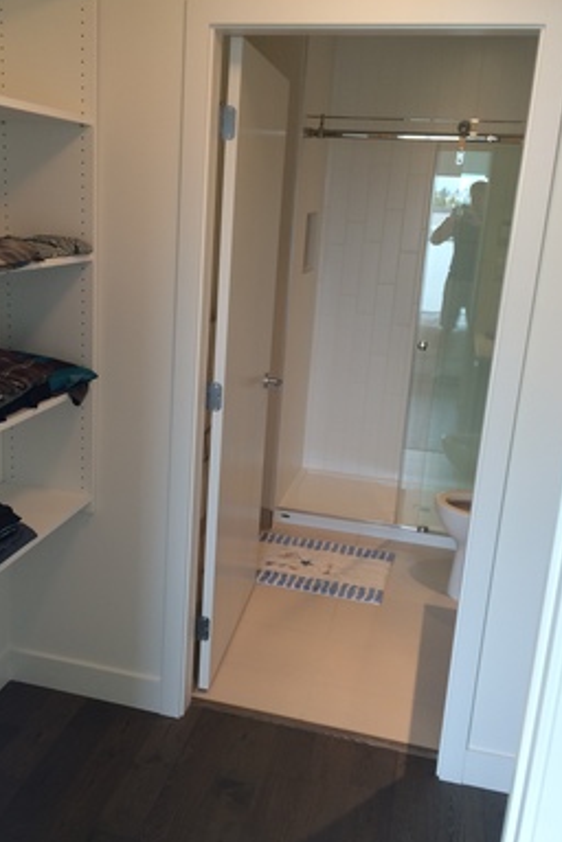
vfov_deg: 57.2
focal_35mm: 33
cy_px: 406
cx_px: 232
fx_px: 773
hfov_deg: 39.8
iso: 40
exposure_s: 1/40
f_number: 2.2
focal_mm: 4.15
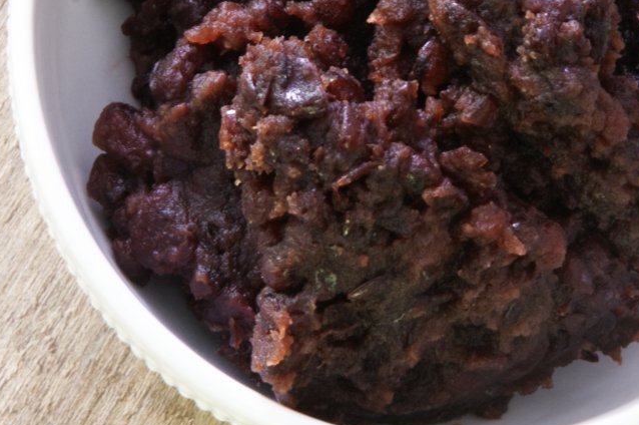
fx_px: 2251
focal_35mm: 127
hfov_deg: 16.1
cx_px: 453
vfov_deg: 10.7
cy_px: 45
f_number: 1.1
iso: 200
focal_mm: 45
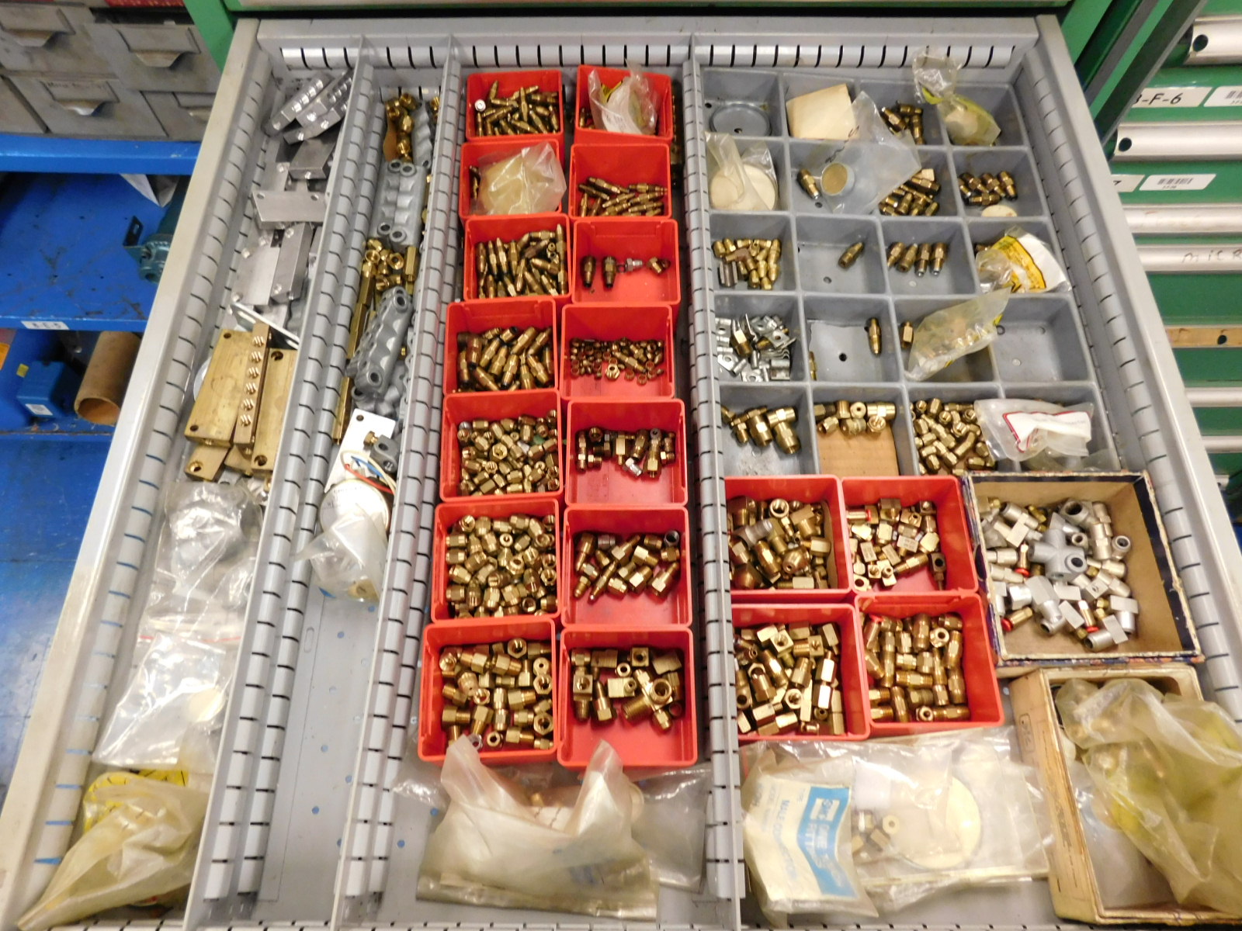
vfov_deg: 58.9
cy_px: 466
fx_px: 825
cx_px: 621
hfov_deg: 73.9
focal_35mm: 23
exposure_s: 1/30
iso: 320
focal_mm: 4
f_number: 3
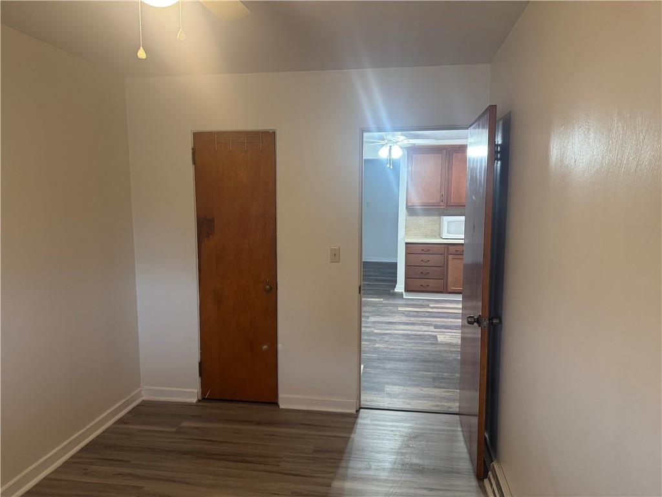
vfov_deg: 56.8
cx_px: 331
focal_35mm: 24
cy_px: 248
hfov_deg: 71.6
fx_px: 459
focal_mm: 6.76
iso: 250
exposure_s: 1/60
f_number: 1.78
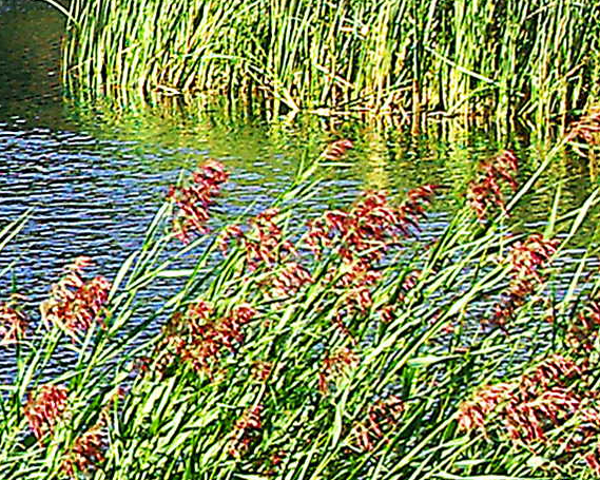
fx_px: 5788
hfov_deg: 5.7
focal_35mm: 326
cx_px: -988
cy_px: 99
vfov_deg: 4.7
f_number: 9.5
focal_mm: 34
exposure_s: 1/250
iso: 200
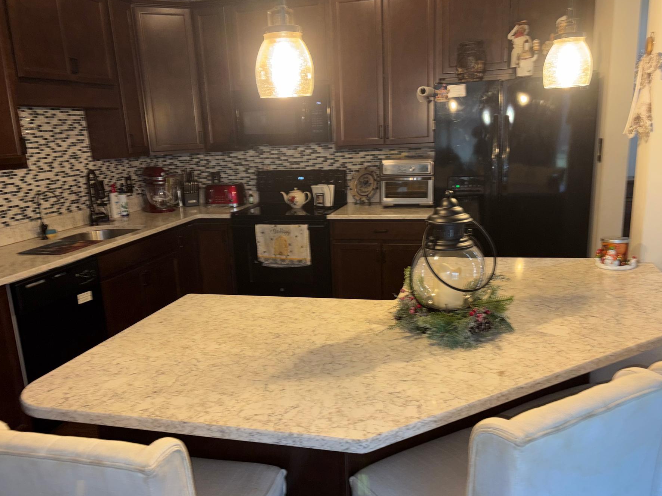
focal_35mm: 30
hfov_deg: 60.0
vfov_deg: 46.7
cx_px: 335
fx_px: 574
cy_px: 276
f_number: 1.6
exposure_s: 1/18
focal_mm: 5.96
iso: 64
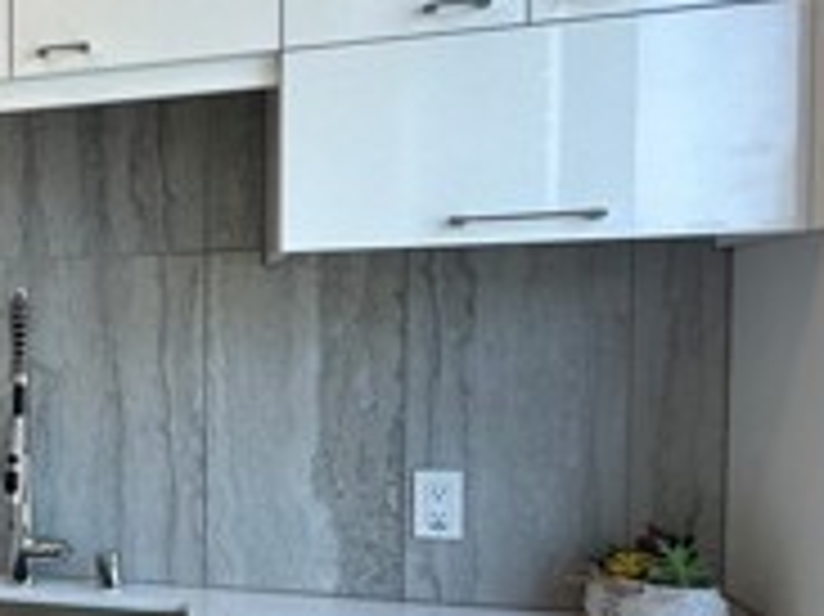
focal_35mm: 49
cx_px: -347
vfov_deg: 29.5
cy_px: 396
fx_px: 1166
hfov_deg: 28.6
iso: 64
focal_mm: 2.22
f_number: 2.2
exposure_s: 1/120
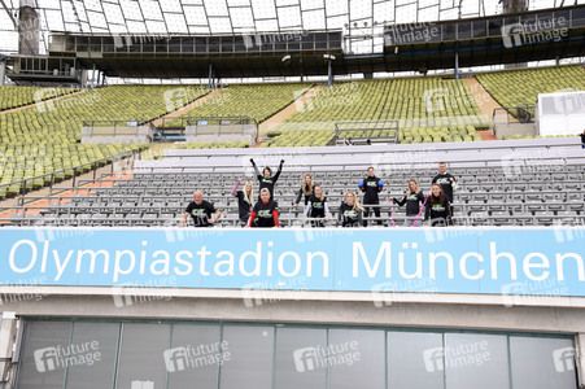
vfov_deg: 35.0
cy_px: 194
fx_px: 617
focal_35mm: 38
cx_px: 292
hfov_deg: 50.7
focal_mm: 38
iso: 320
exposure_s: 1/160
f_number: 6.3
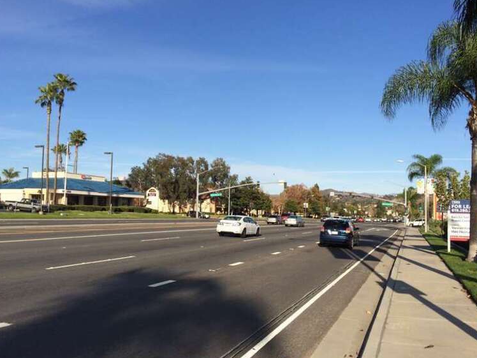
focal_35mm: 31
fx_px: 427
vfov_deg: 45.4
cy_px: 190
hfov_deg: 58.3
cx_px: 251
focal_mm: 4.15
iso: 32
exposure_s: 1/2564
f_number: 2.2
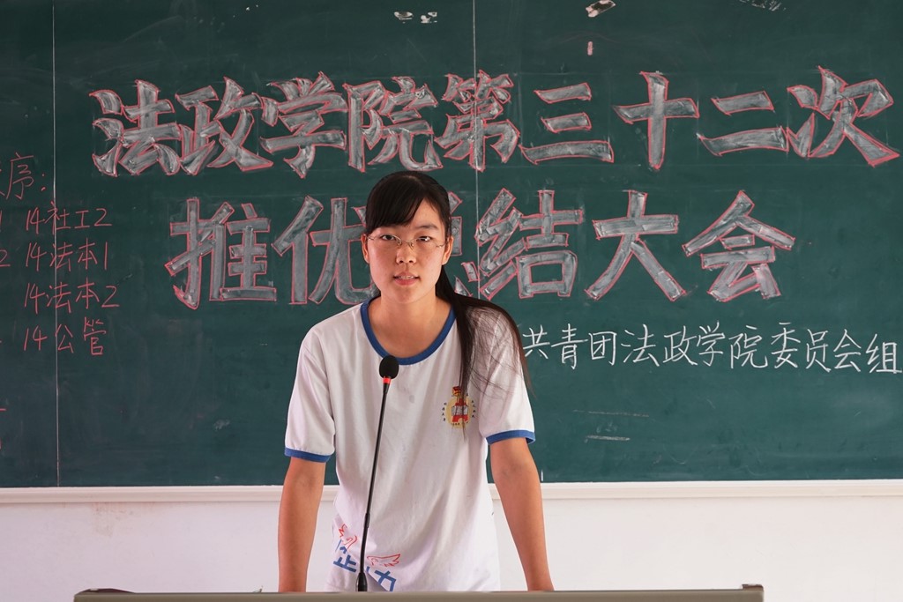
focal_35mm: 70
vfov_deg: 19.5
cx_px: 452
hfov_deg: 28.8
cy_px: 301
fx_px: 1756
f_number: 5.6
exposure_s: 1/40
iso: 800
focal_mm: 70
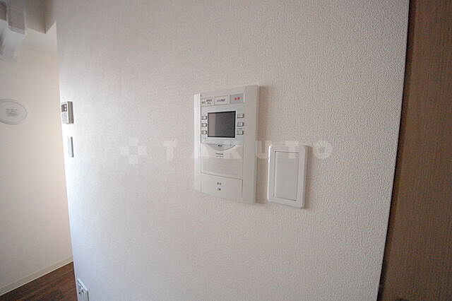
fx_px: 151
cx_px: 226
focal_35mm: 12
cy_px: 150
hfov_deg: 112.6
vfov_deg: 89.9
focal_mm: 8
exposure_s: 1/100
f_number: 5
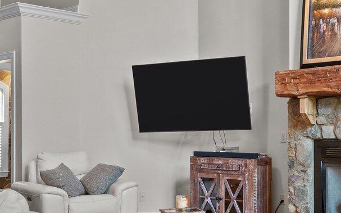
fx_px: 511
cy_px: 124
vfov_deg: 23.5
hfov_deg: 36.7
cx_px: 208
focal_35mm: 55
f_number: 4
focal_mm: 16
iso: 500
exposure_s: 1/5
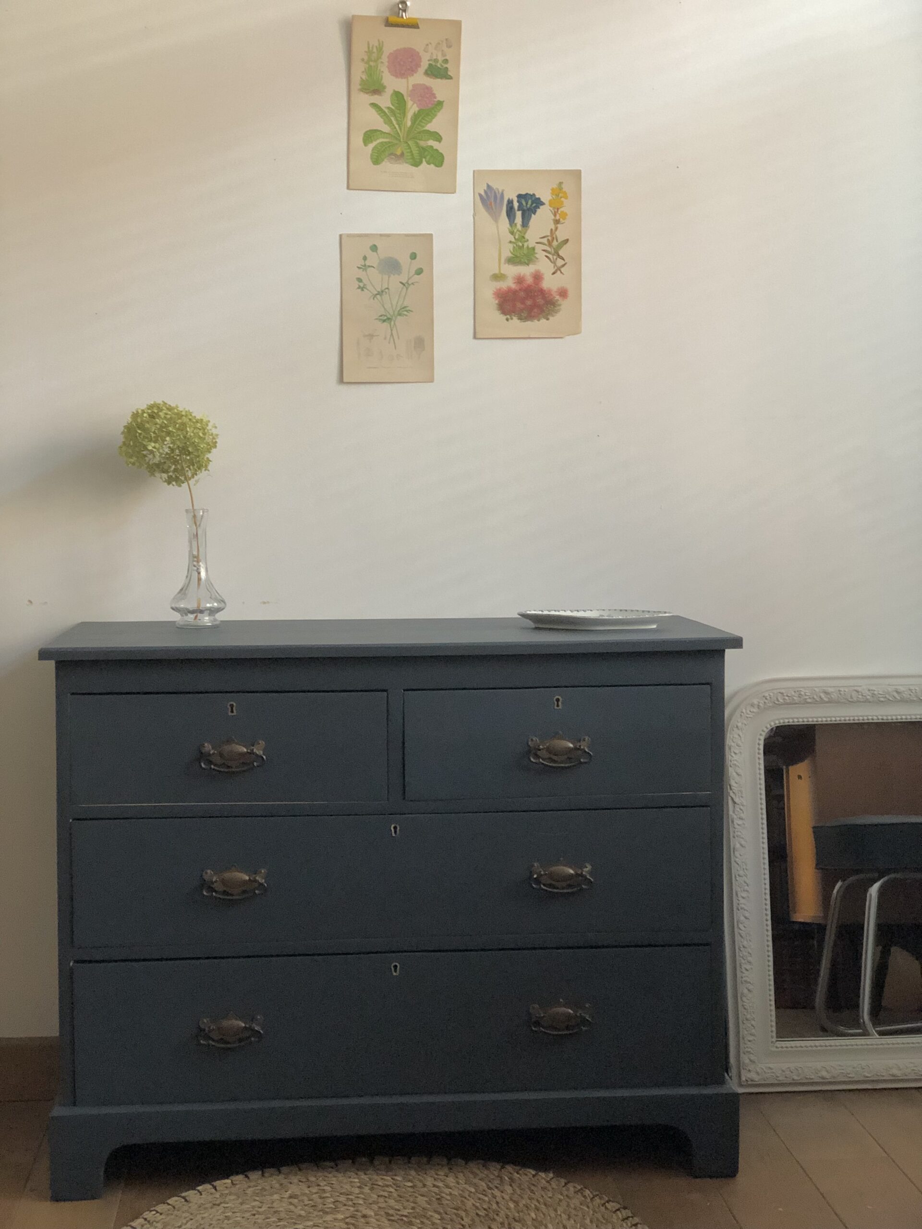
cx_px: 461
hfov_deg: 28.0
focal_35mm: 52
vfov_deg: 36.8
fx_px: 1847
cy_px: 614
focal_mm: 6
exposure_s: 1/17
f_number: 2.4
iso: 160
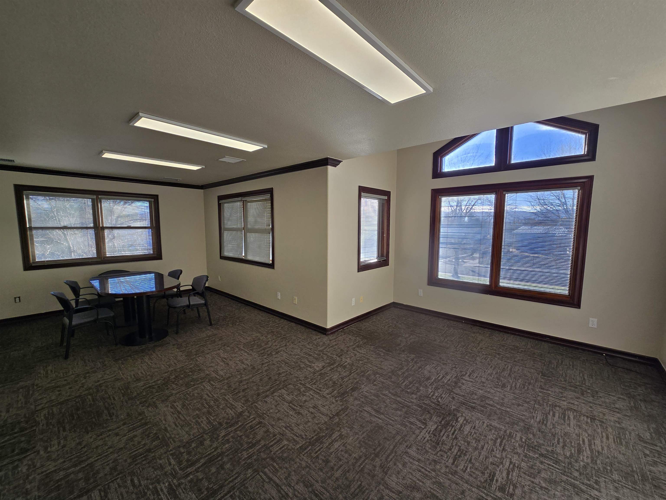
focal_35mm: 13
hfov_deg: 106.2
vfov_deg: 89.9
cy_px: 250
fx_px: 250
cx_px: 333
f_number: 2.2
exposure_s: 1/244
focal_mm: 2.2
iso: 50
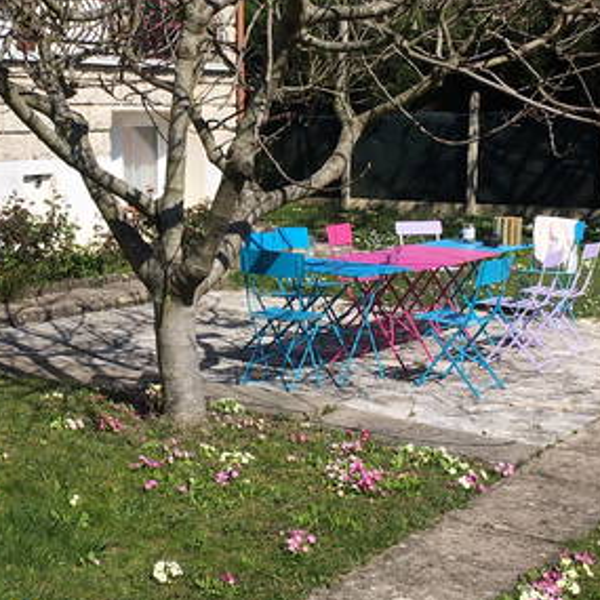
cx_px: 128
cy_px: 227
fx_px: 1392
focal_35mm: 71
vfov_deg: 24.3
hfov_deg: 24.0
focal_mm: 4.15
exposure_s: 1/2331
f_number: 2.2
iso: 25
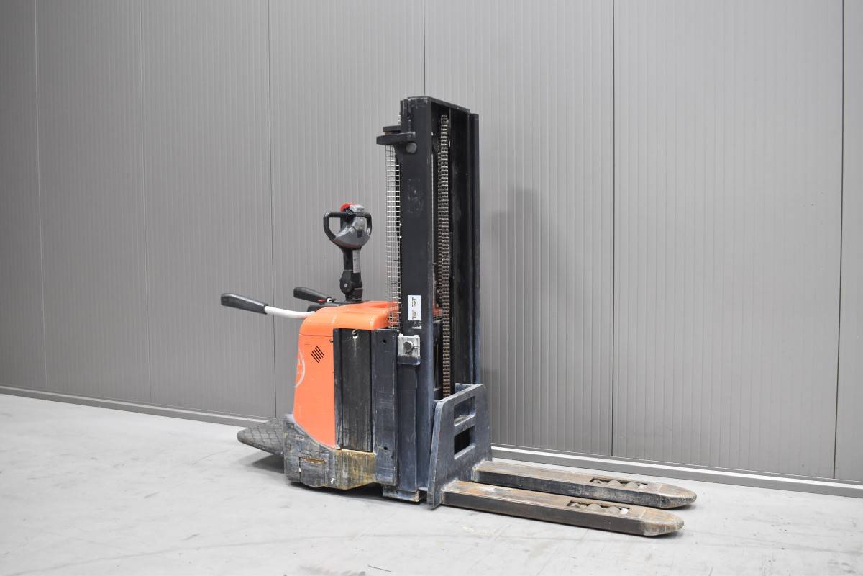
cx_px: 432
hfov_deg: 57.2
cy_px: 288
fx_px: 791
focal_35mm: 33
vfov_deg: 40.0
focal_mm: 22
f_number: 4.5
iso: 1600
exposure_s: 1/30
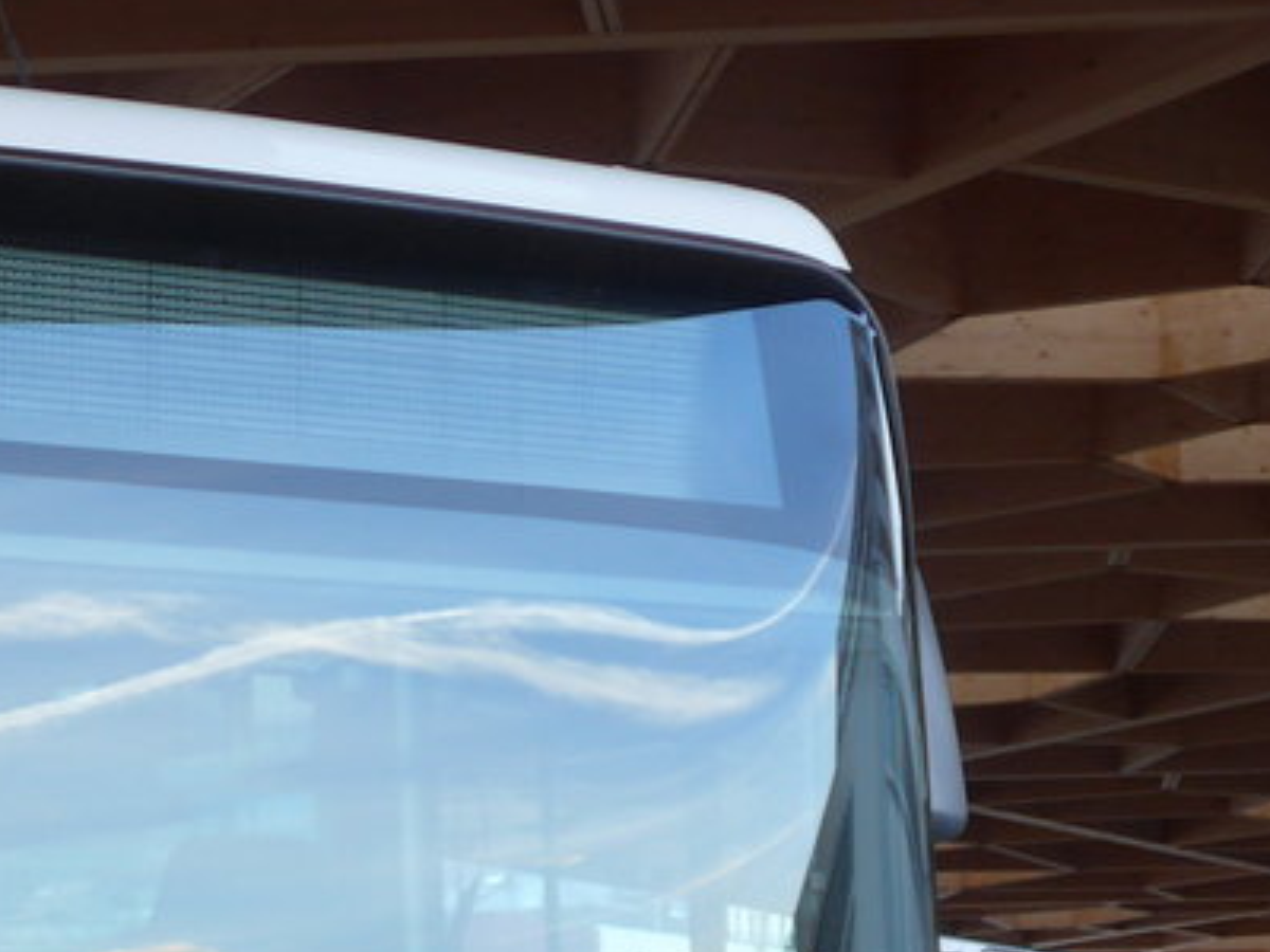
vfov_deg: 11.0
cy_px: 1206
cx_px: -10
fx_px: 4843
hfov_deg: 14.7
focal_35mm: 132
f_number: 2.8
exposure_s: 1/60
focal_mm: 9
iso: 125
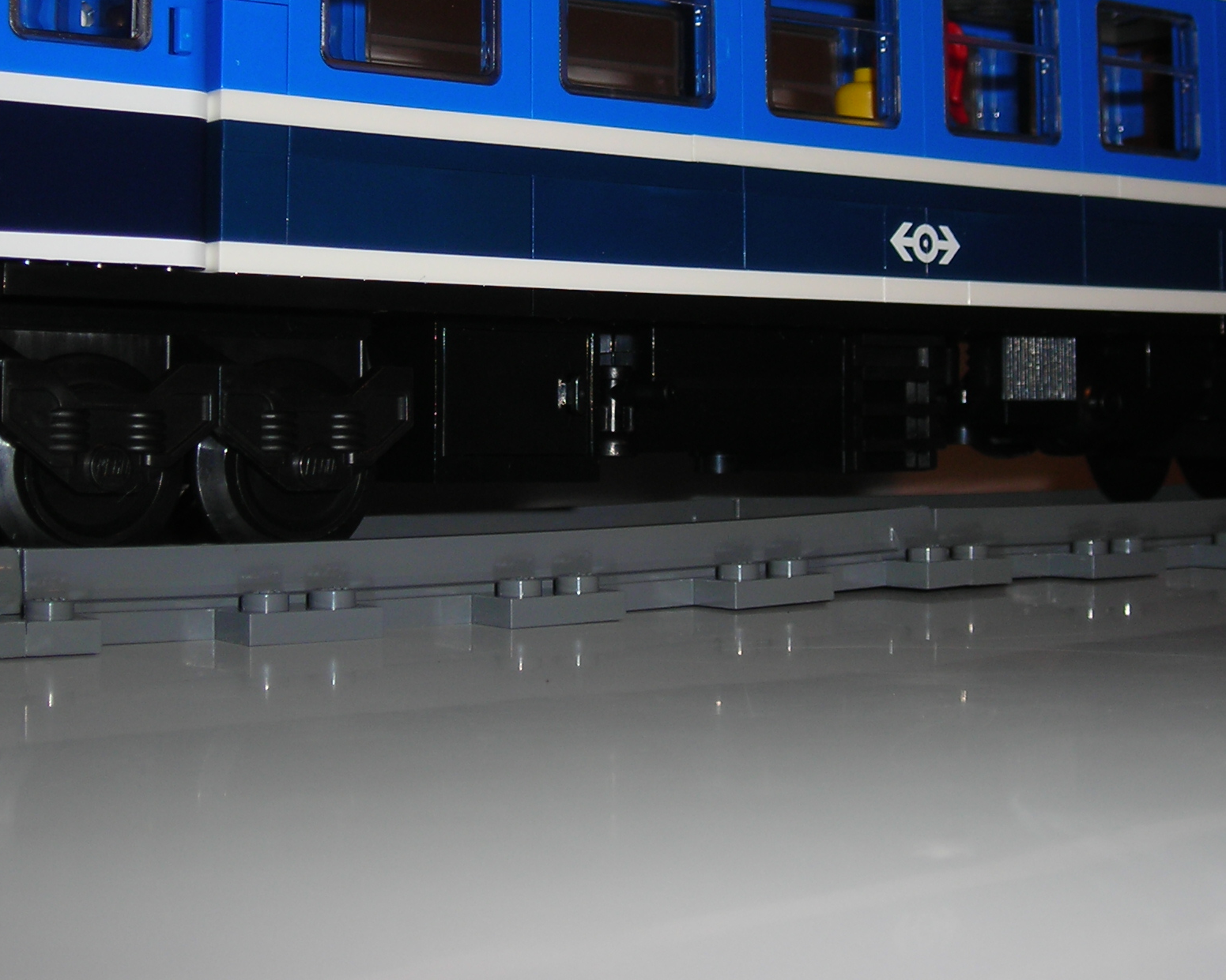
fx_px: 2250
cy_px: 269
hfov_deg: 30.5
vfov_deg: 24.4
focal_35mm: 62
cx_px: 572
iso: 50
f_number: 6.4
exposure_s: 1/60.1
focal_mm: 6.3
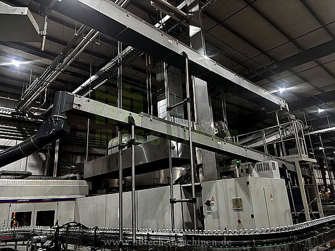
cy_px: 126
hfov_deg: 67.3
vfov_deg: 53.1
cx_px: 168
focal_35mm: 26
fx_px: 252
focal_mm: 5.96
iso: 200
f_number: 1.6
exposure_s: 1/60
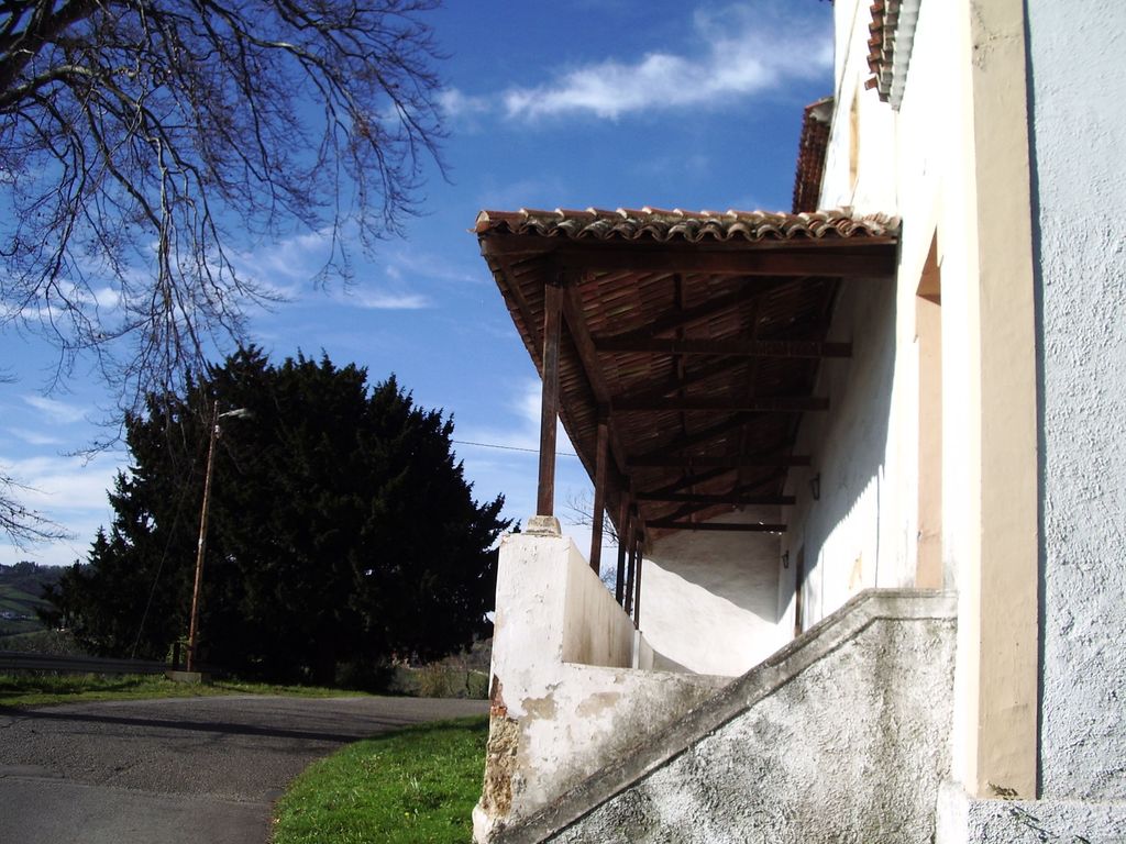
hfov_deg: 52.6
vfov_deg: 40.7
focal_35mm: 35
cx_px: 563
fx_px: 1138
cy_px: 422
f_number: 4.3
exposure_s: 1/640
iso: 50
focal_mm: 5.8
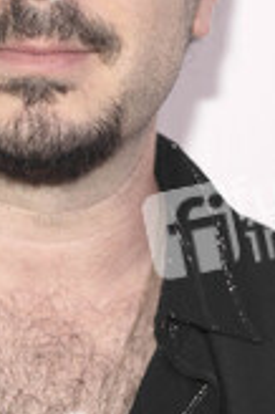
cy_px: 93
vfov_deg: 7.1
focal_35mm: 292
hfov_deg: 4.7
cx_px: 43
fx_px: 3353
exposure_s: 1/200
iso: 800
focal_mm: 120
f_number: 5
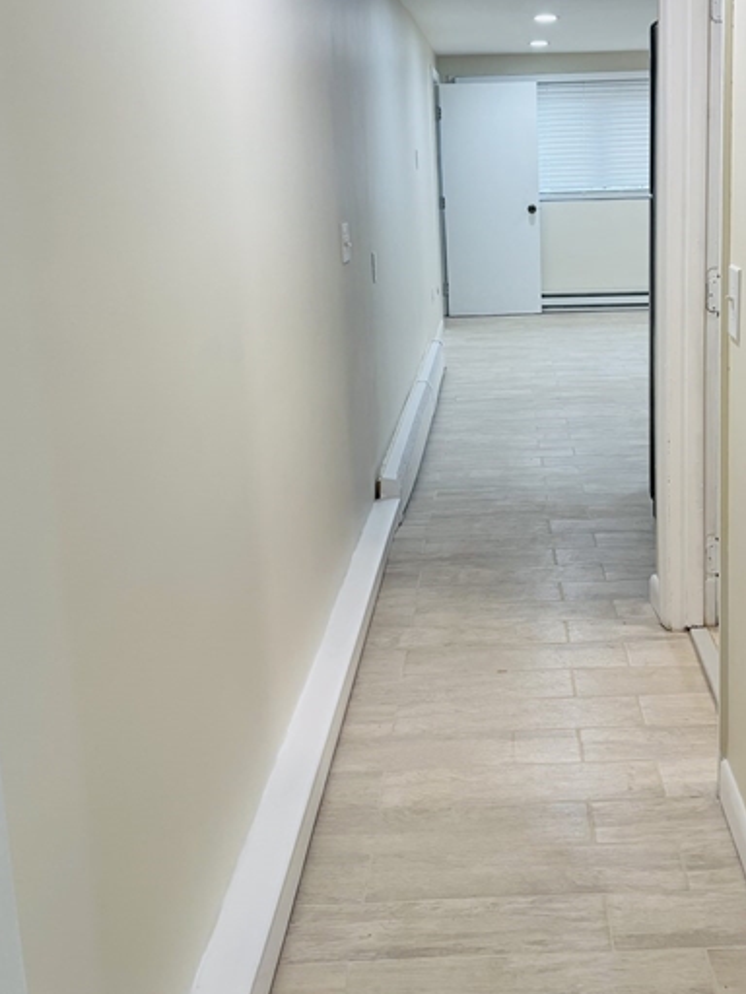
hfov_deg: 36.3
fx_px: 1121
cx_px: 521
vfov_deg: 47.4
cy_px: 371
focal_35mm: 39
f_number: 1.6
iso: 100
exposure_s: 1/120
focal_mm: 5.96
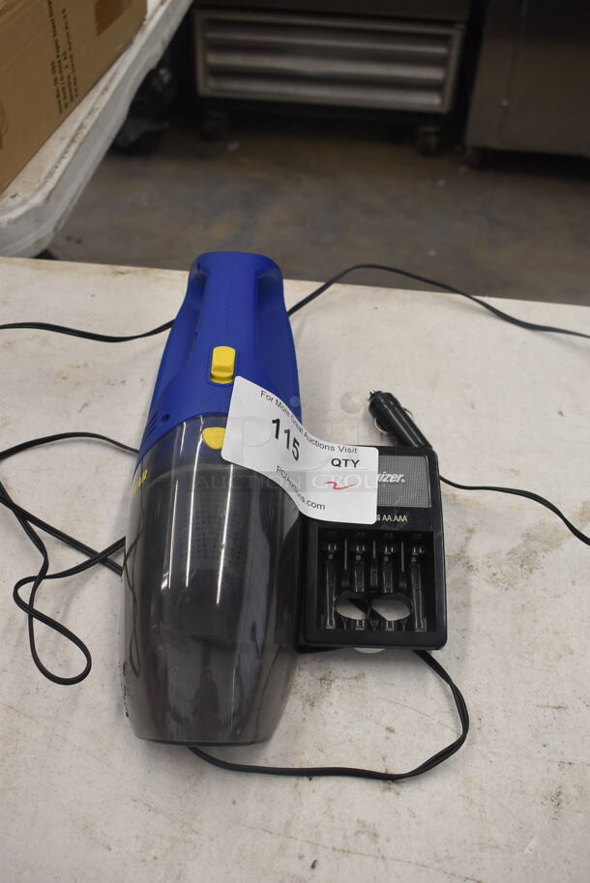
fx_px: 847
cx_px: 295
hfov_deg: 38.4
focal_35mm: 34
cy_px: 442
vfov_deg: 55.1
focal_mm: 23
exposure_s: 1/60
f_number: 5.6
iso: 560
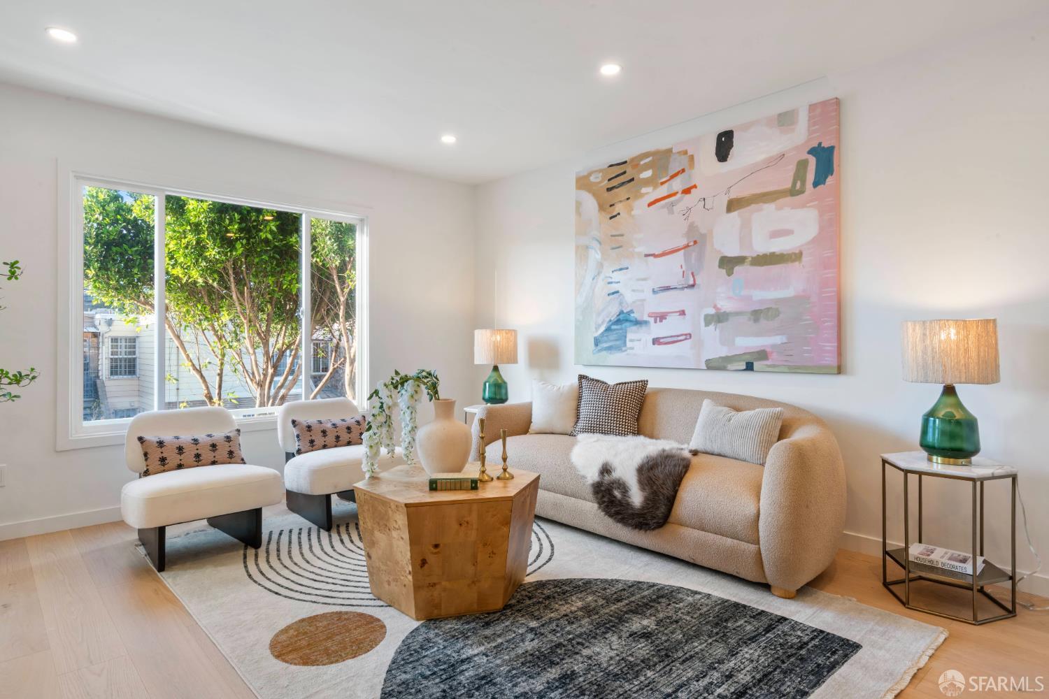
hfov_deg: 84.0
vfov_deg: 61.9
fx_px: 583
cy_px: 350
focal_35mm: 20
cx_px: 524
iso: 320
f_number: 16
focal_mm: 20
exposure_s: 1/2.5
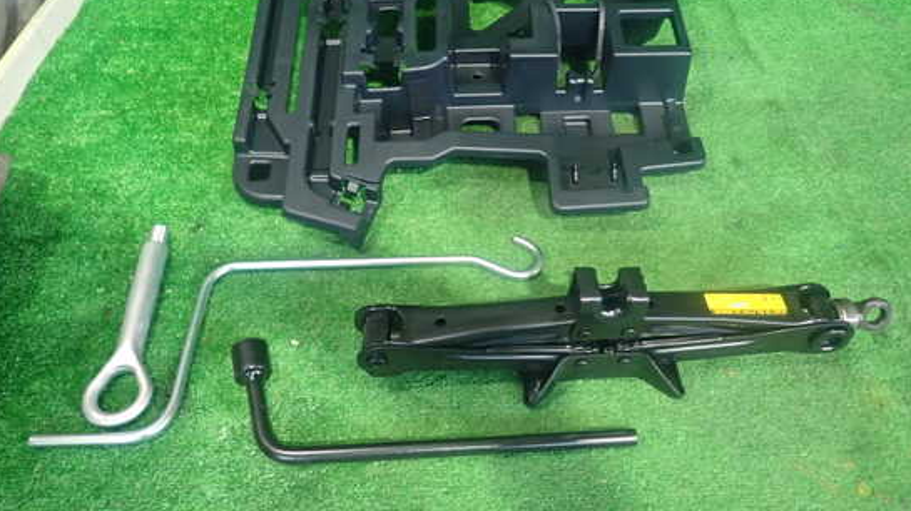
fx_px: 724
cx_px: 466
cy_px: 192
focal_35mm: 30
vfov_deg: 38.6
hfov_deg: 64.3
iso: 640
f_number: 2
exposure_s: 1/30
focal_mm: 4.5
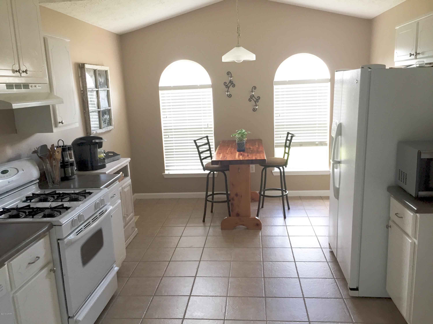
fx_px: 363
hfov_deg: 61.7
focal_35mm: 29
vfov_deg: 48.2
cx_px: 216
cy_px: 162
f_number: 2.2
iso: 100
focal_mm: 4.15
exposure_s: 1/30
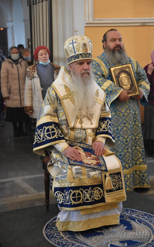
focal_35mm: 71
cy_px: 123
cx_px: 82
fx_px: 477
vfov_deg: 29.0
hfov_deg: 18.3
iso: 2200
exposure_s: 1/80
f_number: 3.5
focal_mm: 46
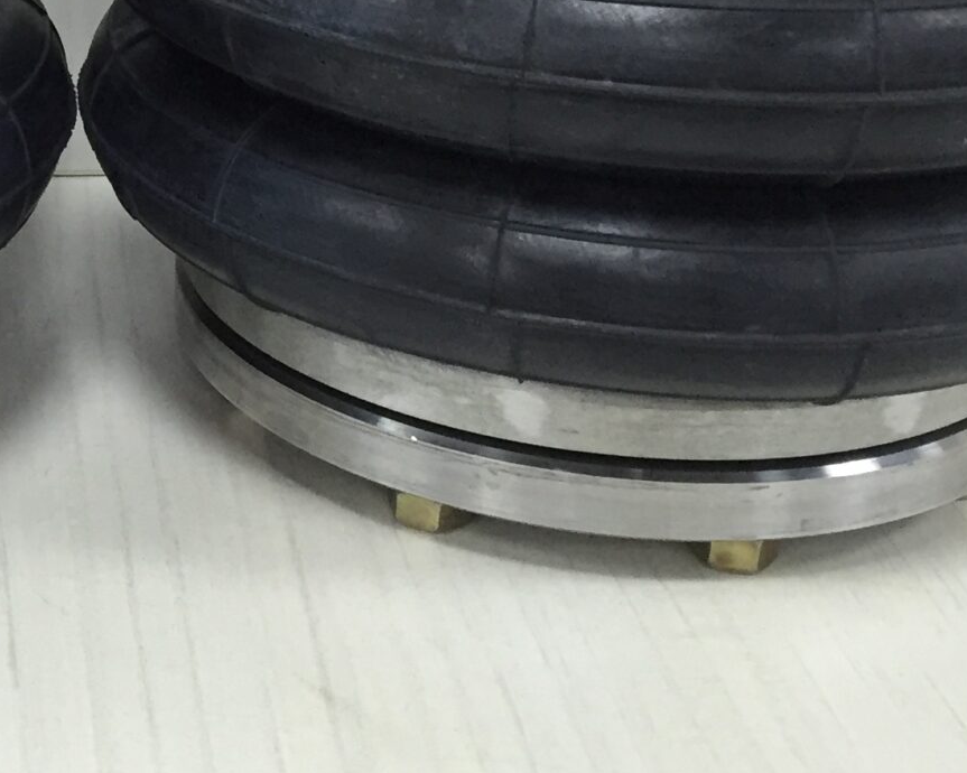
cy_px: -12
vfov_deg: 17.8
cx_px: -6
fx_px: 2403
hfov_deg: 21.9
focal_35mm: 84
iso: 160
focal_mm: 4.15
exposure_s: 1/33
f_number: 2.2
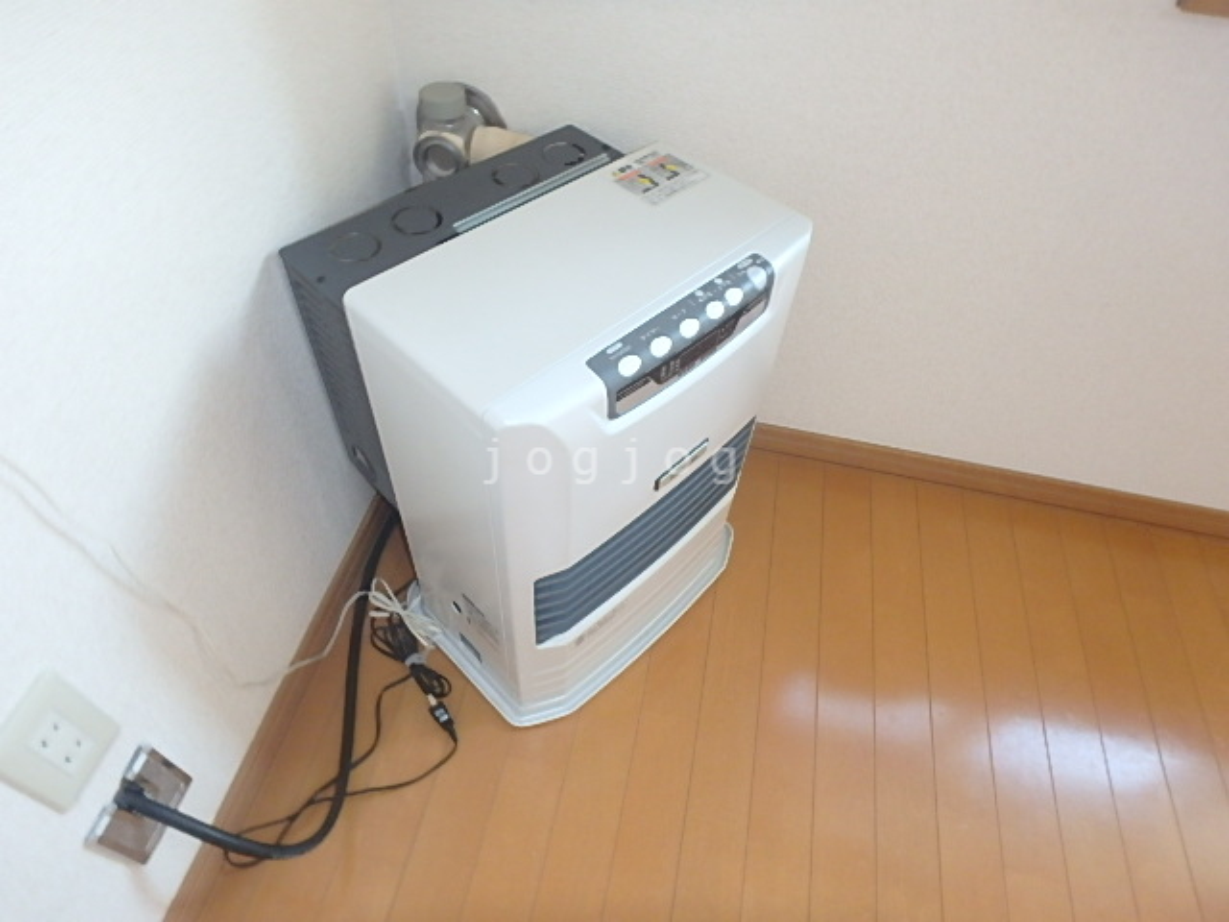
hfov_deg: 79.0
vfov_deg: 63.4
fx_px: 746
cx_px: 614
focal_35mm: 21
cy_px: 461
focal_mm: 3.7
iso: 400
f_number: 3.5
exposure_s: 1/30
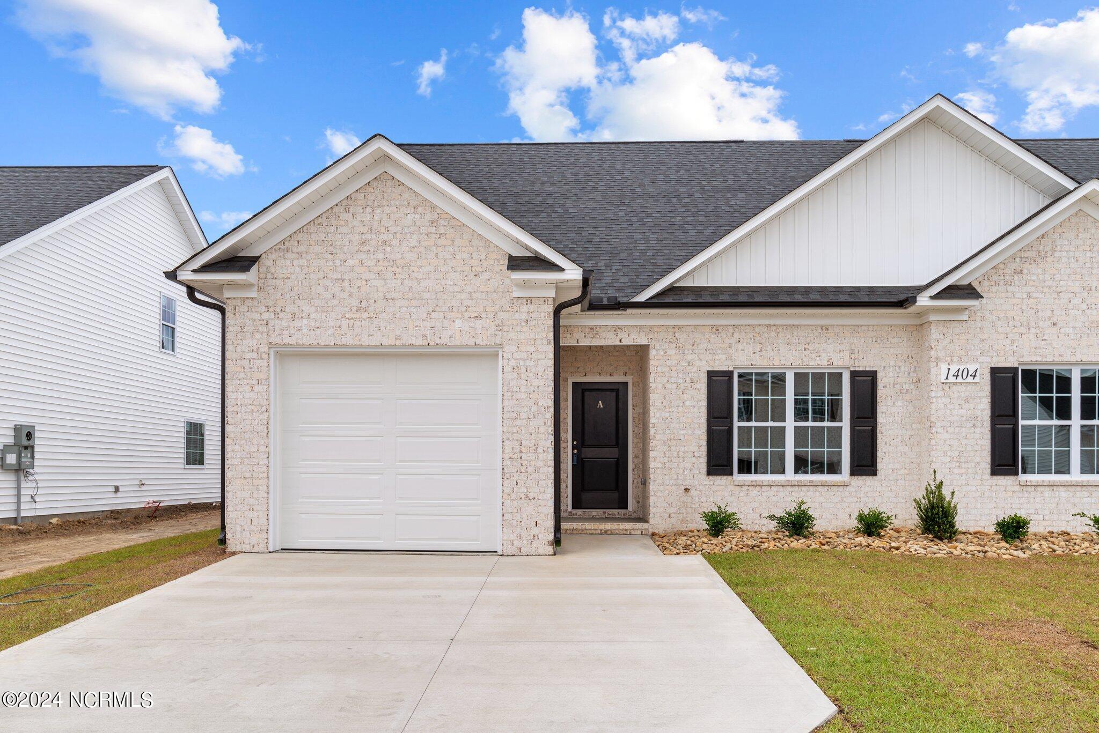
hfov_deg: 67.4
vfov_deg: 48.0
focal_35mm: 27
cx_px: 550
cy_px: 366
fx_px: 824
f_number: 8
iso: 100
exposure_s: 1/250
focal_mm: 27
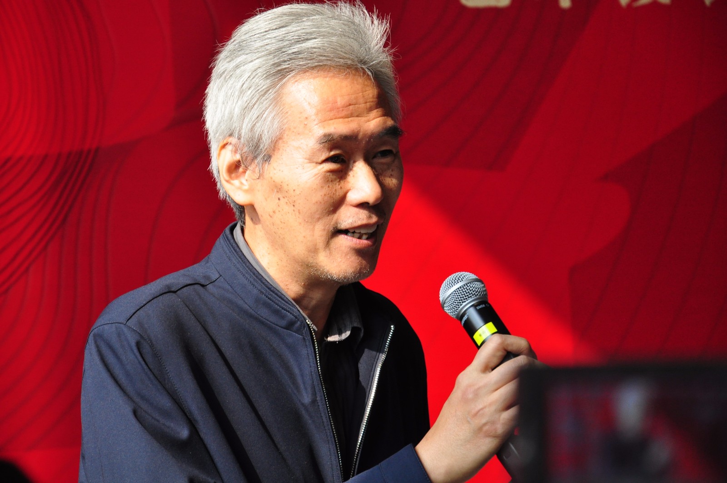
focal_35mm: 158
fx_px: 3176
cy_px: 242
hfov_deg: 13.1
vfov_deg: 8.7
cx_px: 364
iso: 800
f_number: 5.6
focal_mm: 105
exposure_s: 1/320
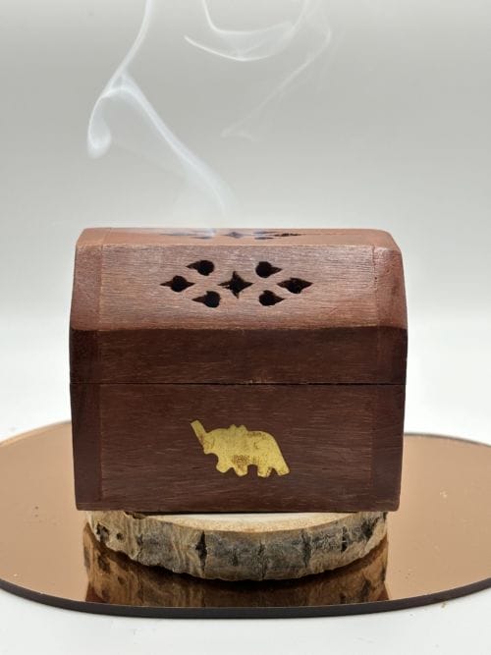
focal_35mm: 52
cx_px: 246
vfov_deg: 36.8
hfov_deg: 28.0
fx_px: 984
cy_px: 328
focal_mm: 5.96
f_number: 1.6
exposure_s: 1/171
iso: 32
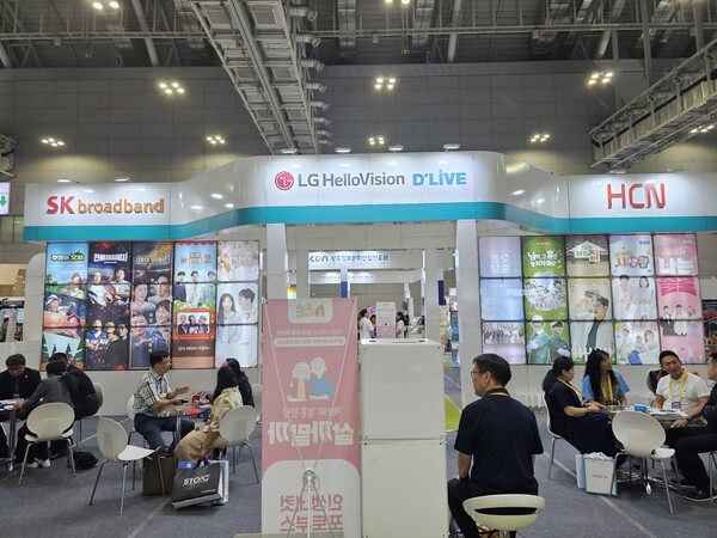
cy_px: 269
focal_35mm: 23
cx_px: 358
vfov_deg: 58.9
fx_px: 476
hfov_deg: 73.9
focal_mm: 6.3
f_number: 1.7
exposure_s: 1/120
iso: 100
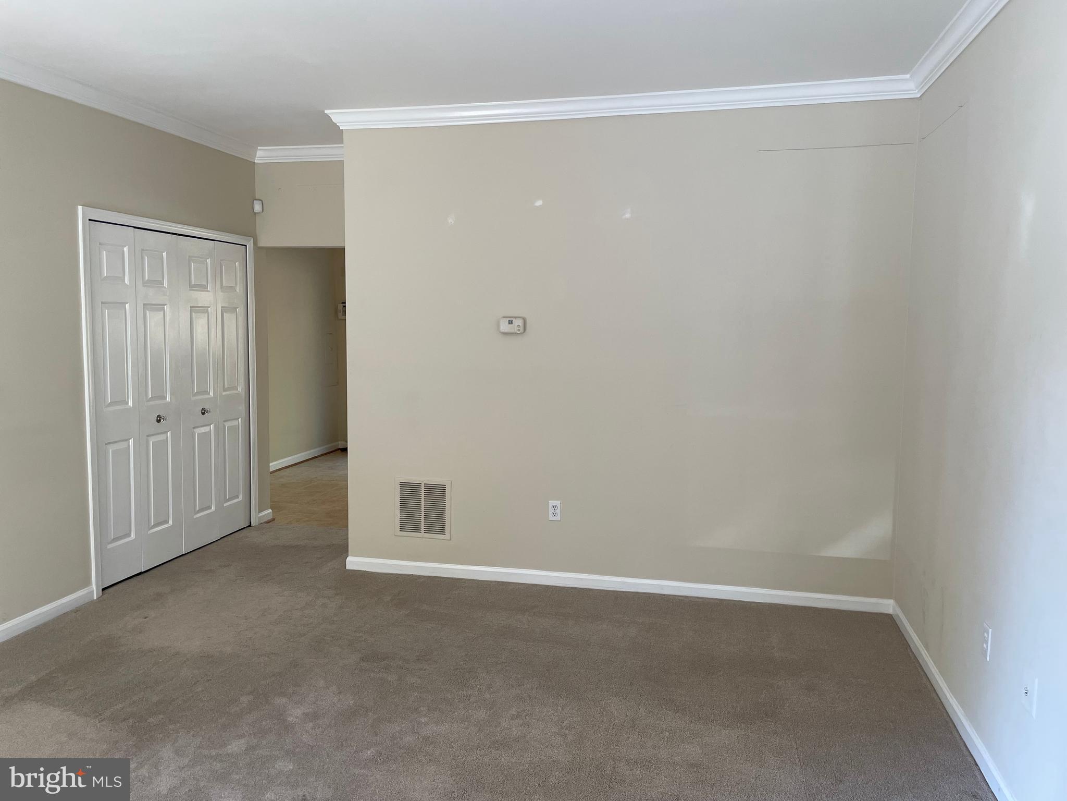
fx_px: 801
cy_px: 400
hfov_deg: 67.3
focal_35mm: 26
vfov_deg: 53.1
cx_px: 534
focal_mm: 4.2
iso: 80
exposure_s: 1/121
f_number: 1.6
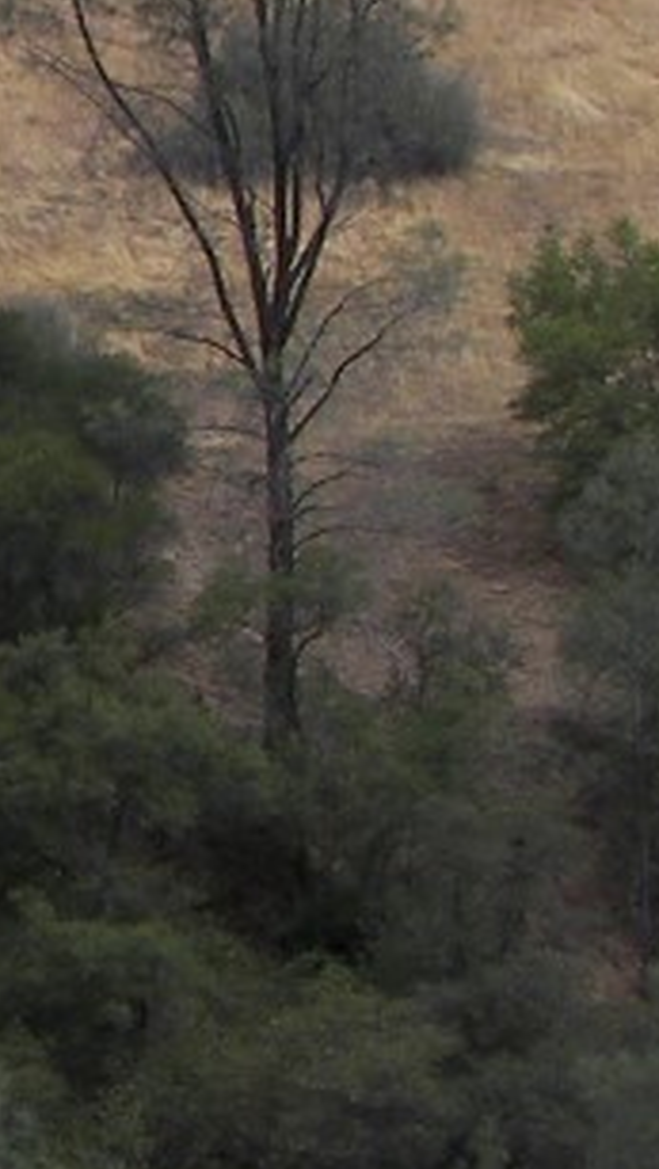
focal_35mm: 184
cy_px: 251
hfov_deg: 6.4
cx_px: -594
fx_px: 5708
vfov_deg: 11.7
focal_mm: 6
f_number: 2.8
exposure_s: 1/800
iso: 64
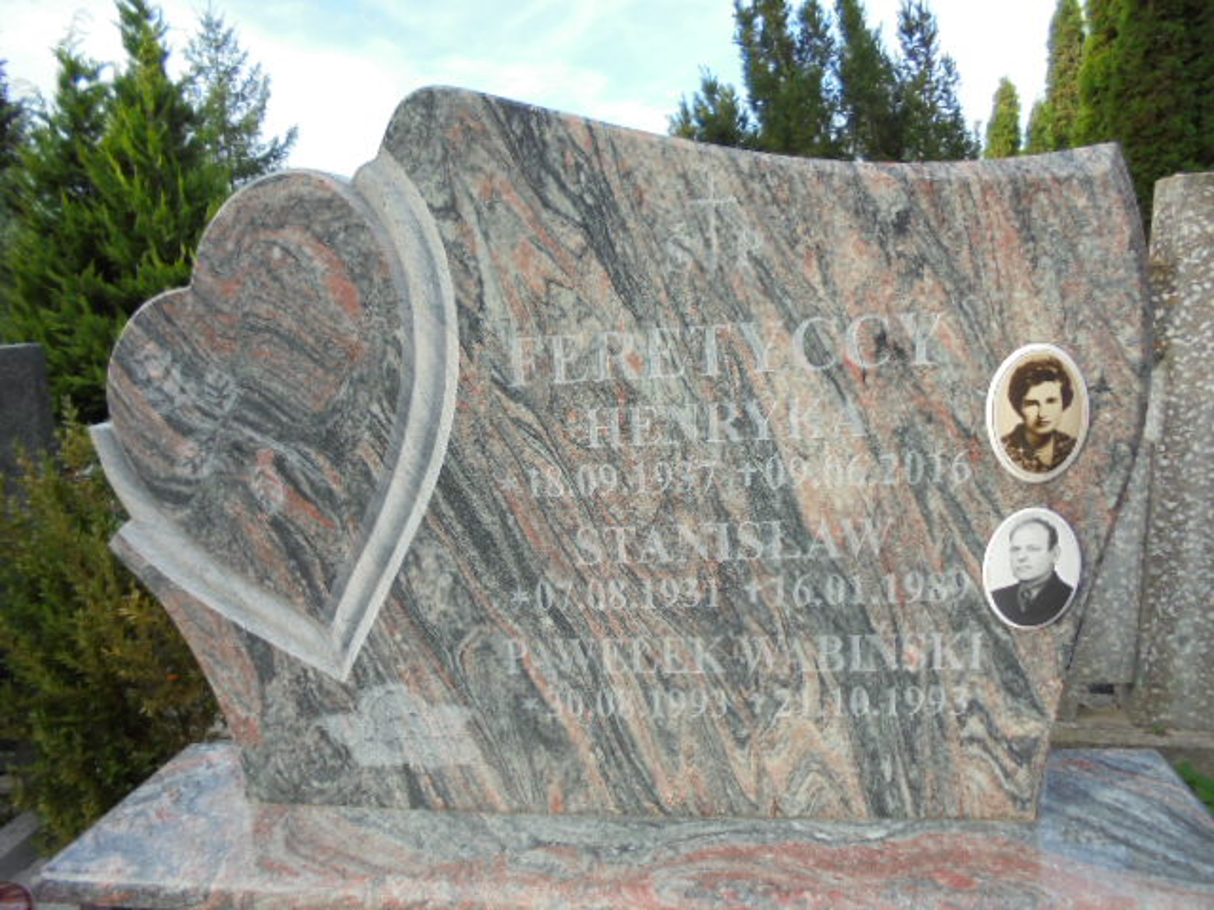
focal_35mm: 26
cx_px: 607
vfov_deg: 53.1
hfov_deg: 67.3
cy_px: 455
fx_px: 912
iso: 100
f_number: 3.5
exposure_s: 1/250
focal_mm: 4.6
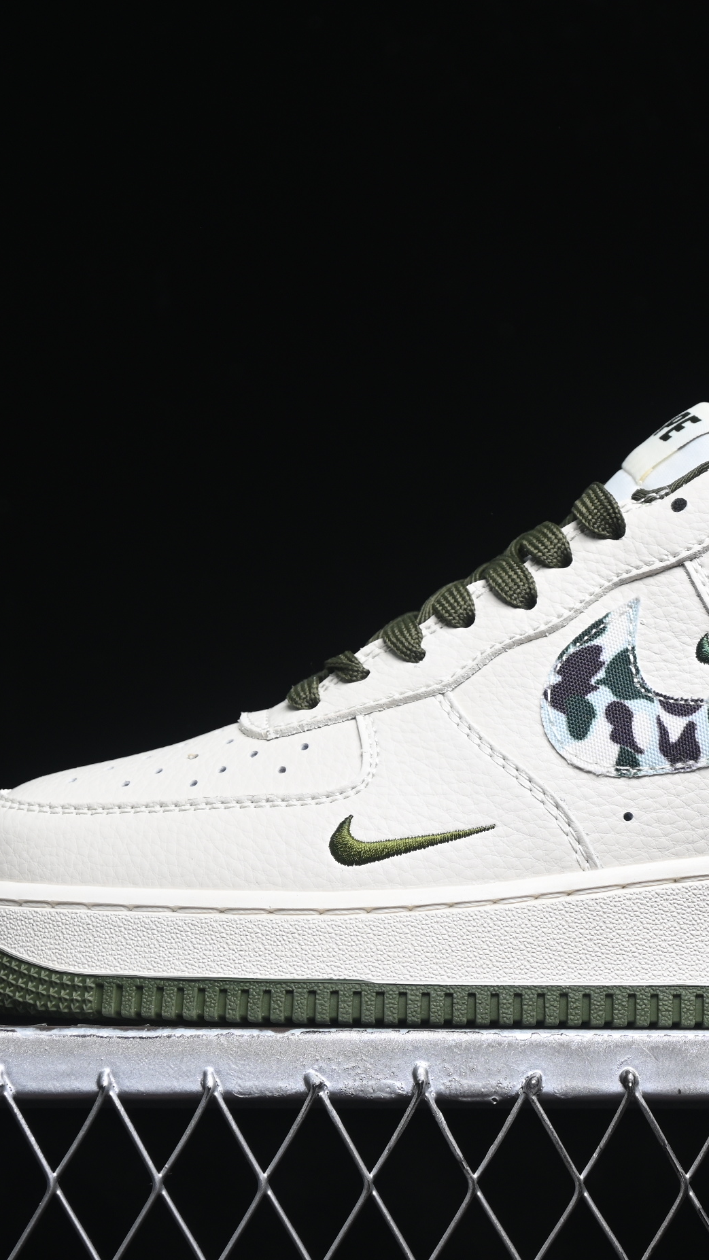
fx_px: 3943
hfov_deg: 10.2
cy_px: 630
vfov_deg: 18.2
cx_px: 580
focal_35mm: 118
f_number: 6.3
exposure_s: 1/60
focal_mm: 50
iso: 160
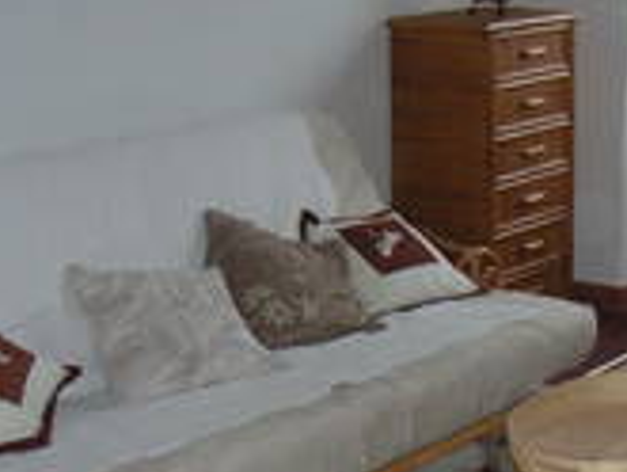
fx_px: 1504
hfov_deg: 23.5
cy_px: 225
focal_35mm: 83
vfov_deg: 17.8
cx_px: 407
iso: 160
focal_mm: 6
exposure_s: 1/45
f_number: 2.8
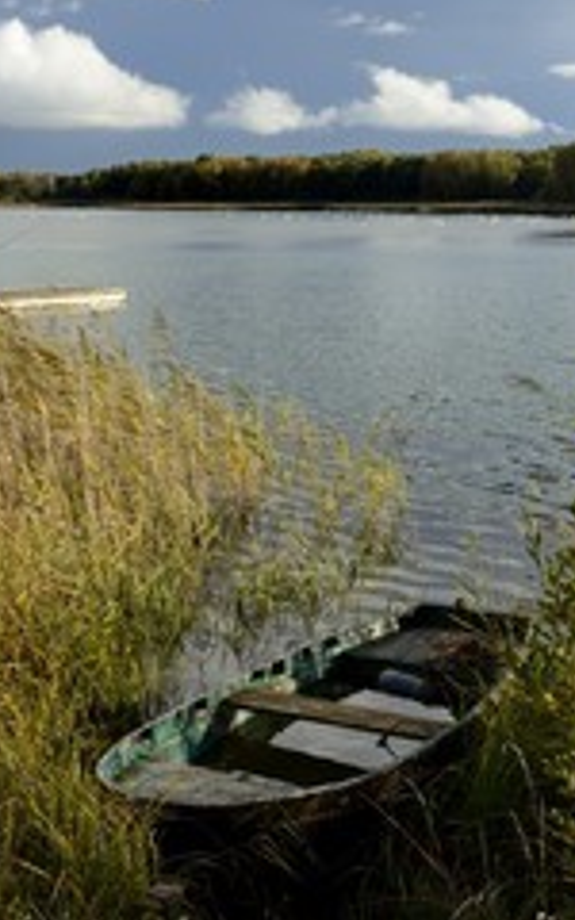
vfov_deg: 35.6
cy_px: 395
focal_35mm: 57
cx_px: 80
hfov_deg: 22.3
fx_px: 1429
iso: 400
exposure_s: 1/250
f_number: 16
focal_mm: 32
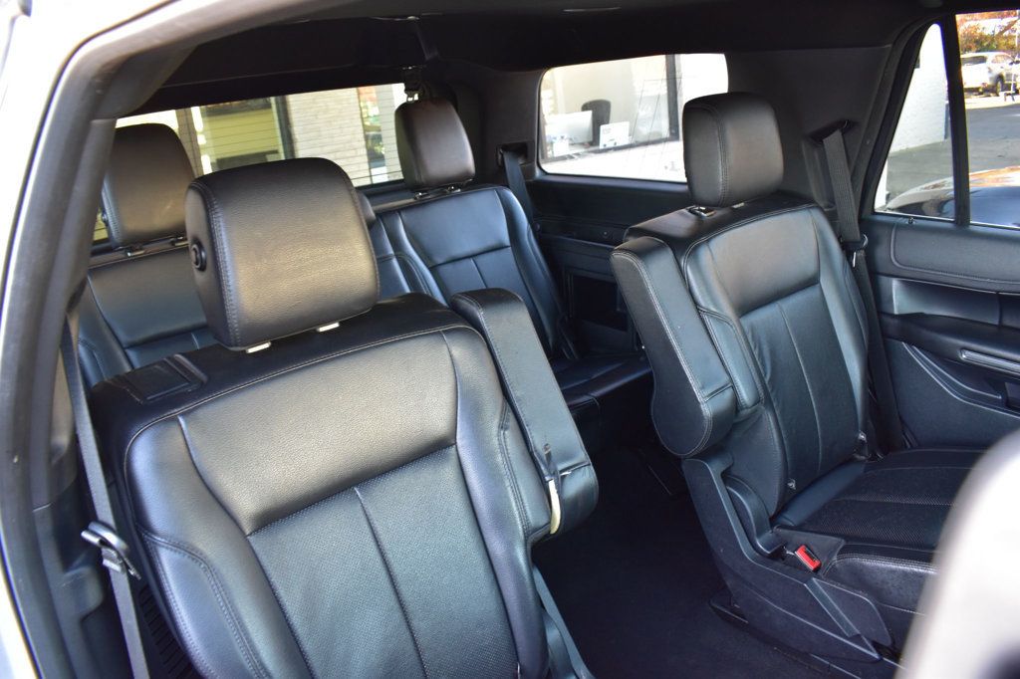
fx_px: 765
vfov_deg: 47.9
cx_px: 510
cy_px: 340
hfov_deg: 67.4
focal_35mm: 27
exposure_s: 1/15
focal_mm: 18
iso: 900
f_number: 6.3
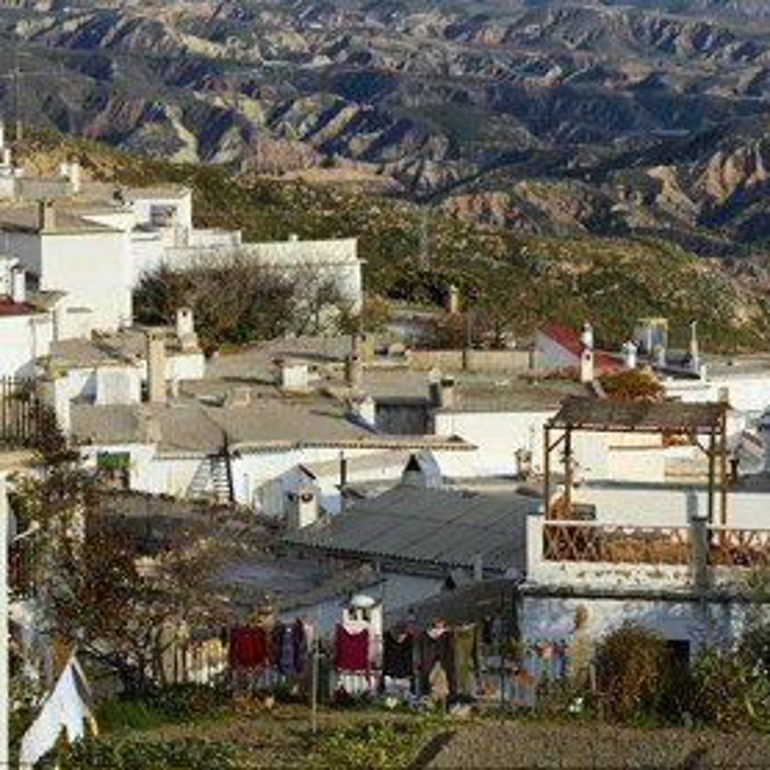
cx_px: 227
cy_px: 385
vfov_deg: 12.1
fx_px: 3624
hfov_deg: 12.1
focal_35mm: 144
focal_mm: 112
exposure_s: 1/160
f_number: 16
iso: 200
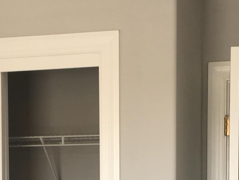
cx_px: 106
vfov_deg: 13.3
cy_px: 244
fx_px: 739
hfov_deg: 18.4
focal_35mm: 107
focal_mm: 4.15
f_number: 2.2
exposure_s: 1/40
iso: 25
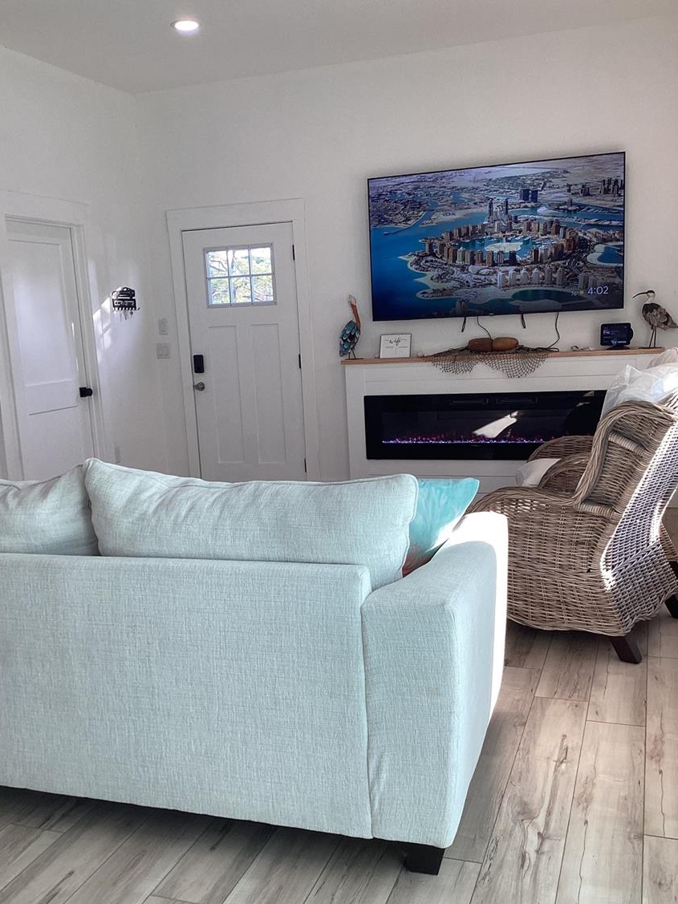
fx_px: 862
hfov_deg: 42.9
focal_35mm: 33
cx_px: 343
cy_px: 468
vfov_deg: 55.3
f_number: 2.4
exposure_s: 1/120
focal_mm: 3.3
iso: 32
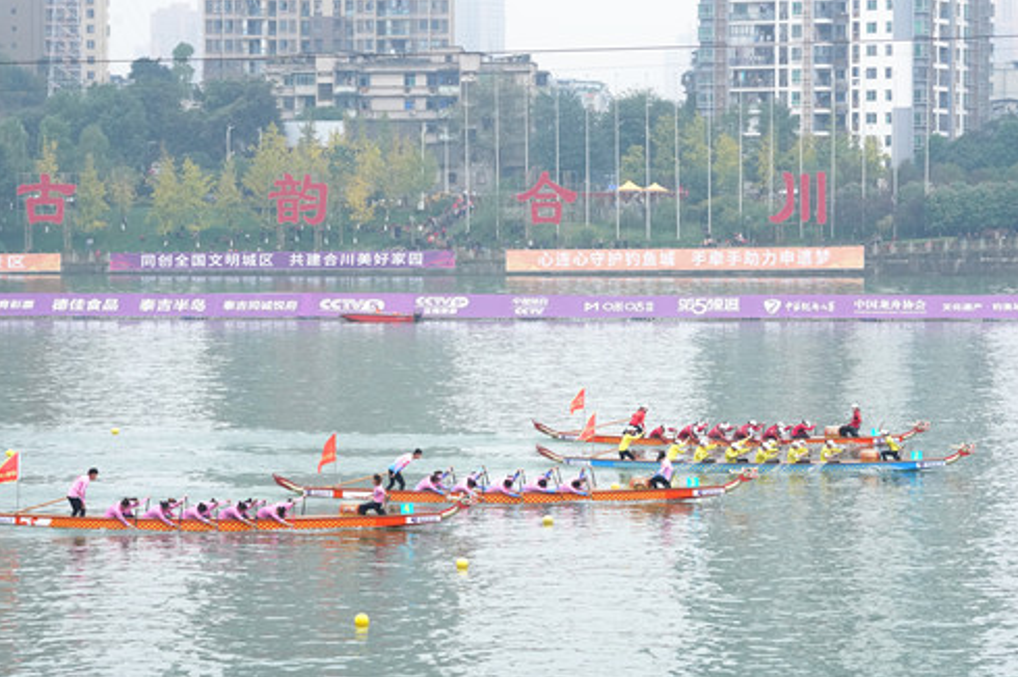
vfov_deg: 11.4
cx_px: 548
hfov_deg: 17.1
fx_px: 3391
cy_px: 314
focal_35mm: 120
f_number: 9
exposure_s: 1/2000
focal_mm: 107
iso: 3200
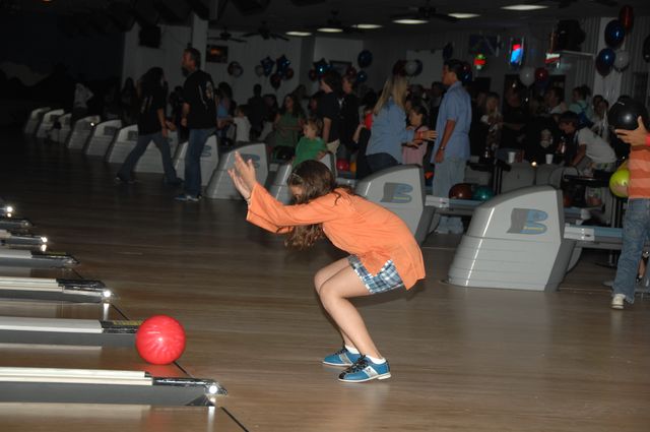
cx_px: 325
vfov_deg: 13.0
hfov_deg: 19.5
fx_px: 1893
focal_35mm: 105
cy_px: 216
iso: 200
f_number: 5
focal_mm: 70
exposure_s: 1/125
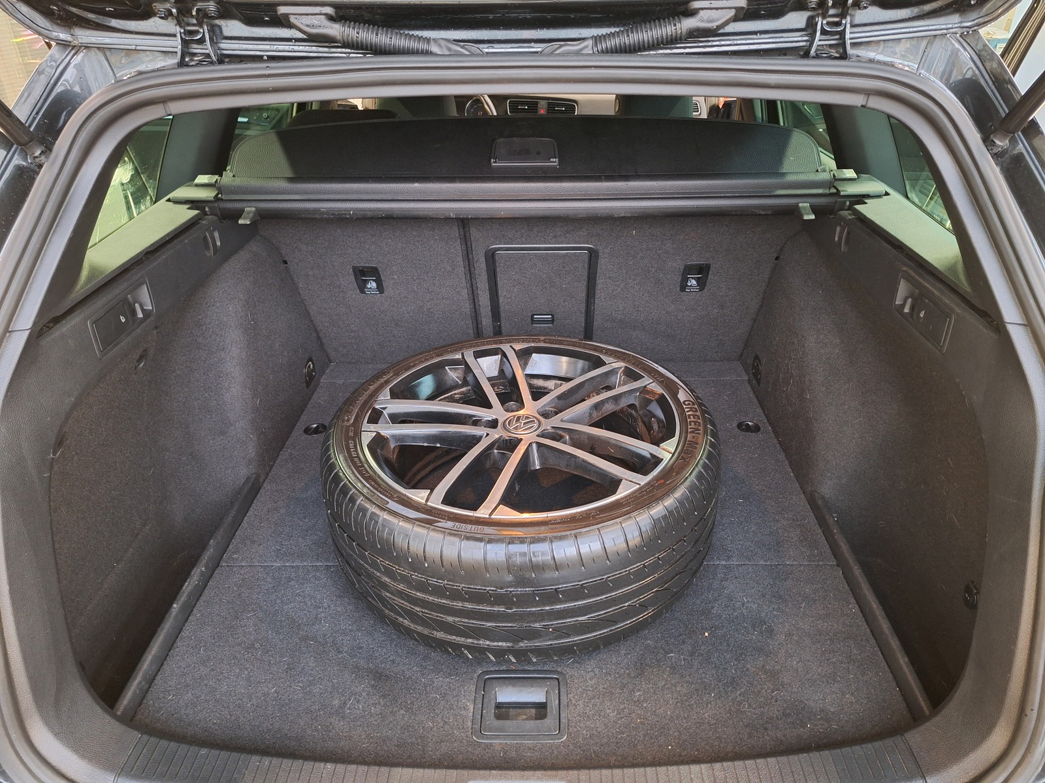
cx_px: 522
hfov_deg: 73.9
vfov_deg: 58.9
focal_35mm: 23
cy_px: 392
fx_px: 694
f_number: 1.8
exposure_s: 1/20
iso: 400
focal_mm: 5.54
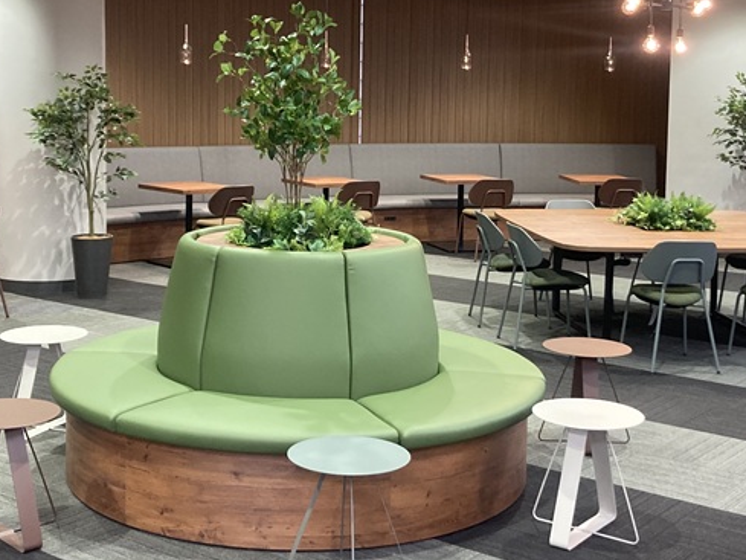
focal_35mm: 55
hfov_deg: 34.9
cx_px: 322
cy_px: 191
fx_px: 1186
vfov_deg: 26.4
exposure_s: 1/60
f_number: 1.8
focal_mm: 3.99
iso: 160
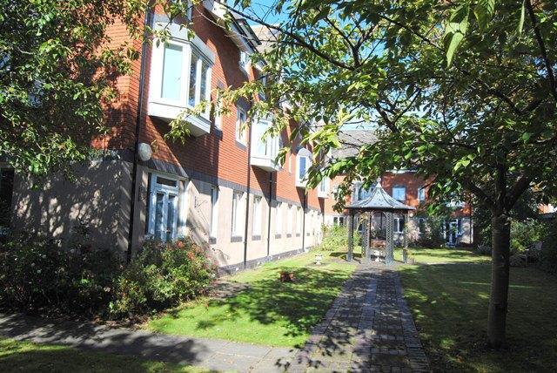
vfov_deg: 48.0
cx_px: 278
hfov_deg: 67.3
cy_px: 186
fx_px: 418
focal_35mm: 27
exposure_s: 1/250
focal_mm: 18
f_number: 8
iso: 100
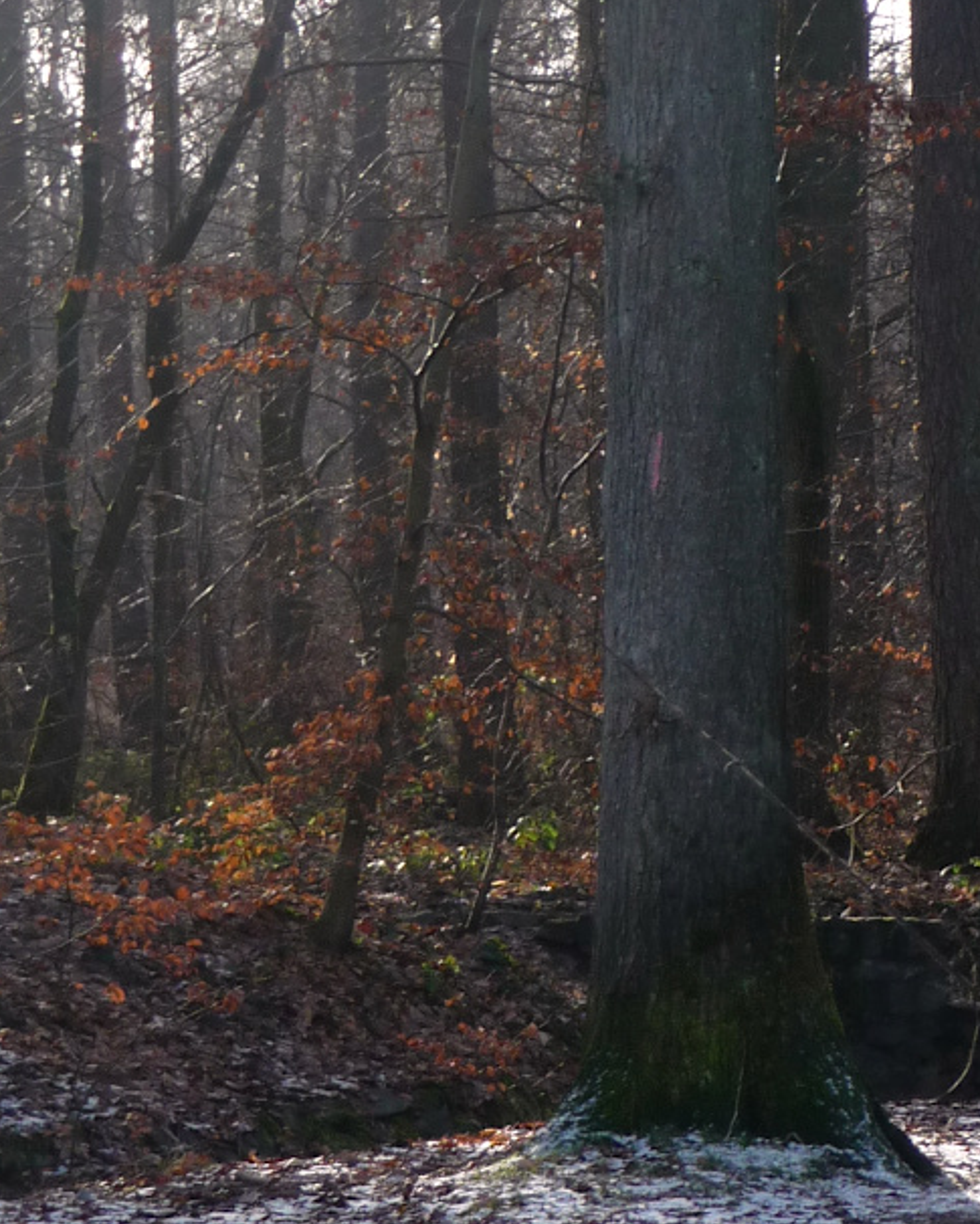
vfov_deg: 10.4
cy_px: 763
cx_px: 1106
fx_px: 6742
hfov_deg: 8.2
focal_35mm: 186
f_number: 4.6
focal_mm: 13.1
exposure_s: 1/160
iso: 100
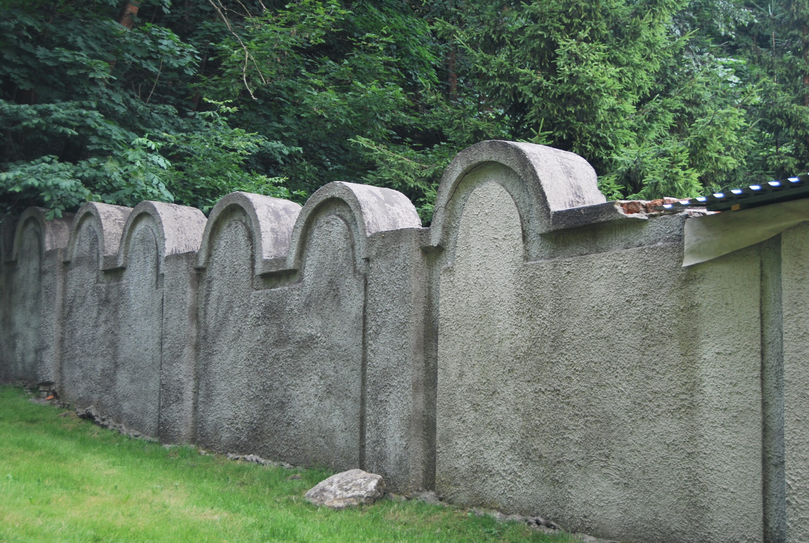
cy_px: 272
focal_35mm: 51
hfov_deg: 38.8
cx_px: 404
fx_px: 1148
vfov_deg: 26.6
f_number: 4.5
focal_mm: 34
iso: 200
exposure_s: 1/60
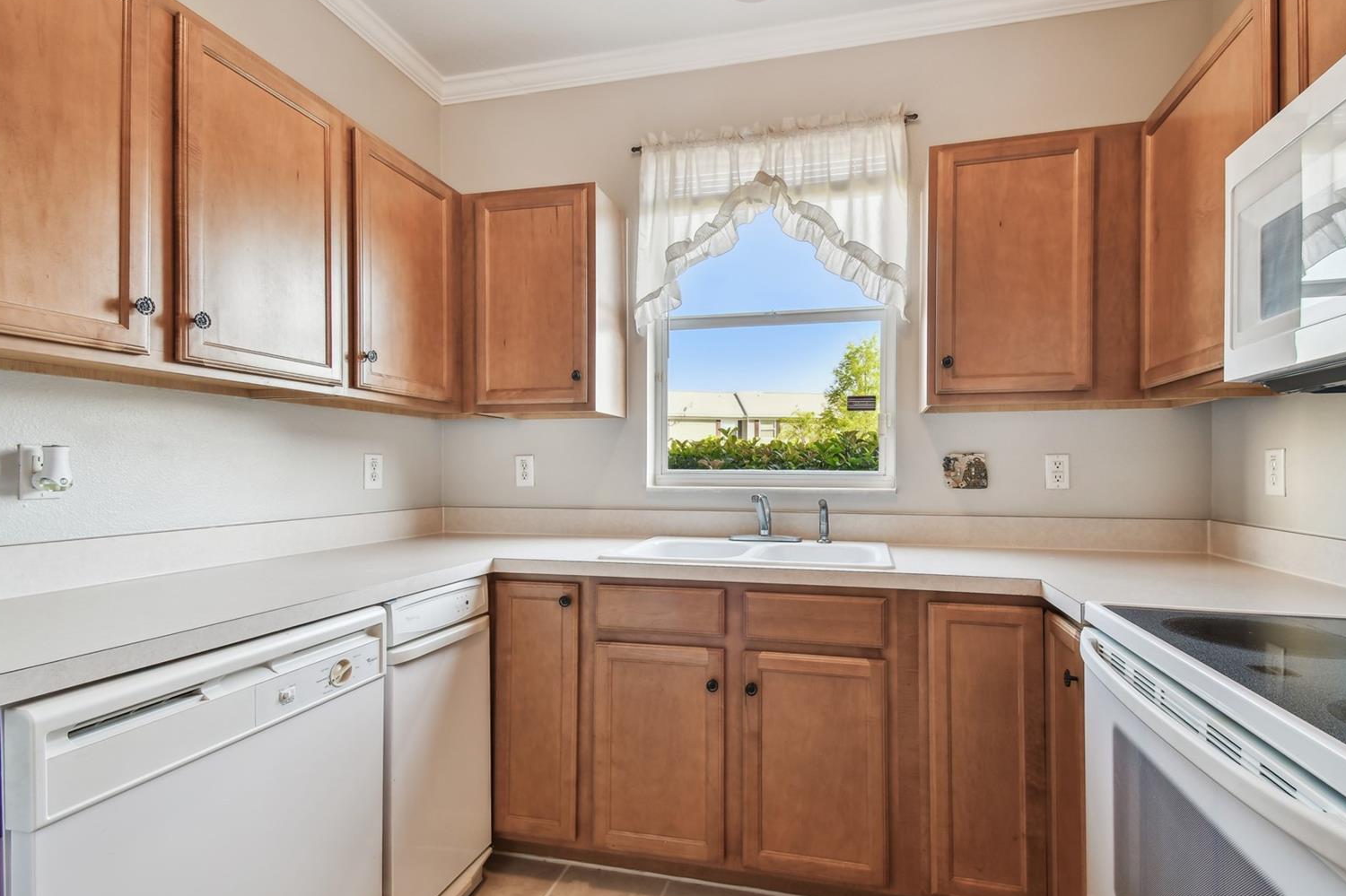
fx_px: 598
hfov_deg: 96.7
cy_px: 465
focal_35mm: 16
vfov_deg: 73.7
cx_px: 711
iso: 100
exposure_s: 1/8
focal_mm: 10
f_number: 7.1
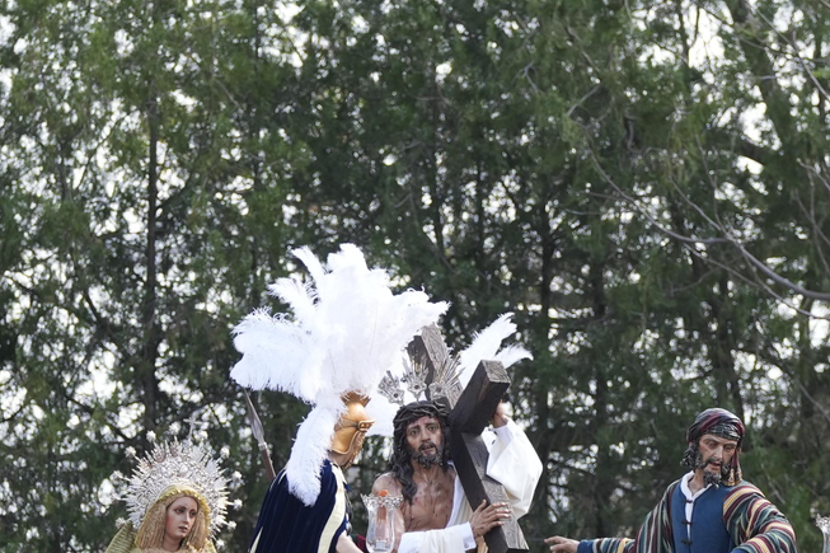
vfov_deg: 2.9
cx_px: 383
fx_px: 10948
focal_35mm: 475
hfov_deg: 4.3
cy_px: 419
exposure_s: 1/2000
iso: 400
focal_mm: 155
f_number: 2.8
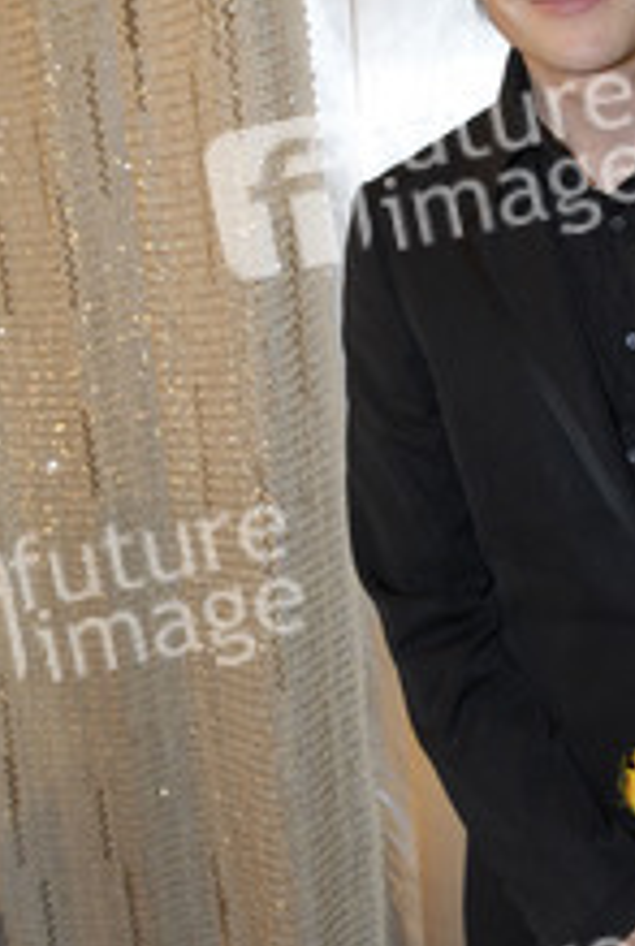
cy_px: 393
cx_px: 557
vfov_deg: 31.8
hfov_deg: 21.3
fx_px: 1657
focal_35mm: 63
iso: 640
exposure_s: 1/50
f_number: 5.6
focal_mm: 23
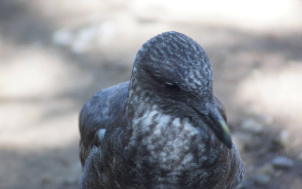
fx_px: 3778
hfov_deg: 4.6
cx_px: 151
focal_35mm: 459
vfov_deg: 2.9
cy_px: 100
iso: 800
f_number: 5.6
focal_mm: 300
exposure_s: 1/125
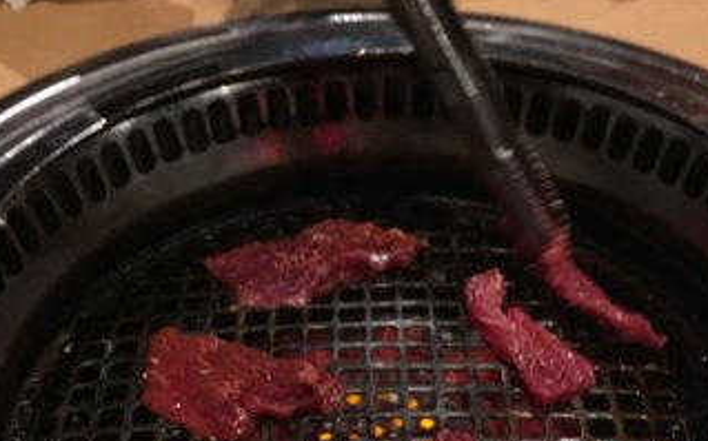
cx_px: 376
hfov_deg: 34.6
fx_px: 1138
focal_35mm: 59
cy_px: 284
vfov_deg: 21.9
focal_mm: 4.15
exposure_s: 1/17
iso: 200
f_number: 2.2
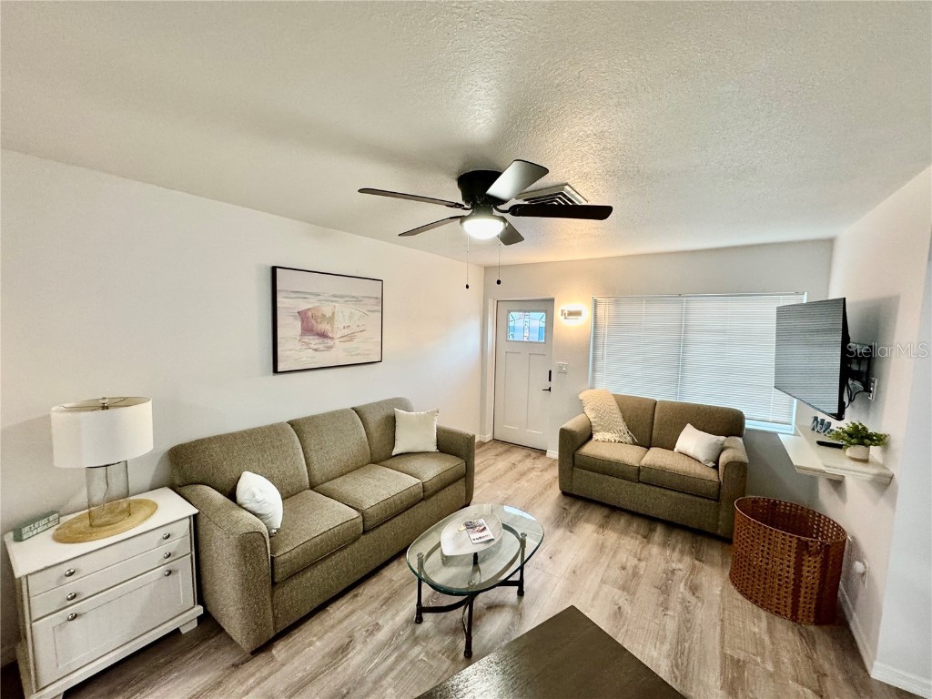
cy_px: 350
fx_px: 377
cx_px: 466
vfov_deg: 85.7
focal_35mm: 14
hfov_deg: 102.1
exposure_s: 1/60
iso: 250
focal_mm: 2.22
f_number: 2.2
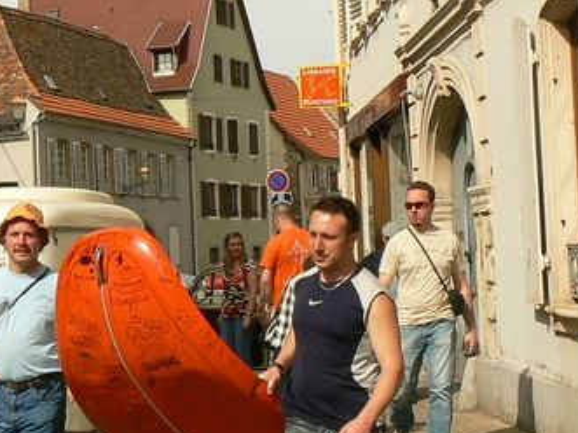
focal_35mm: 87
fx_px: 1452
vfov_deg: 17.0
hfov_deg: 22.4
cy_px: 255
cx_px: 183
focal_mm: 6
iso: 80
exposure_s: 1/500
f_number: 6.3
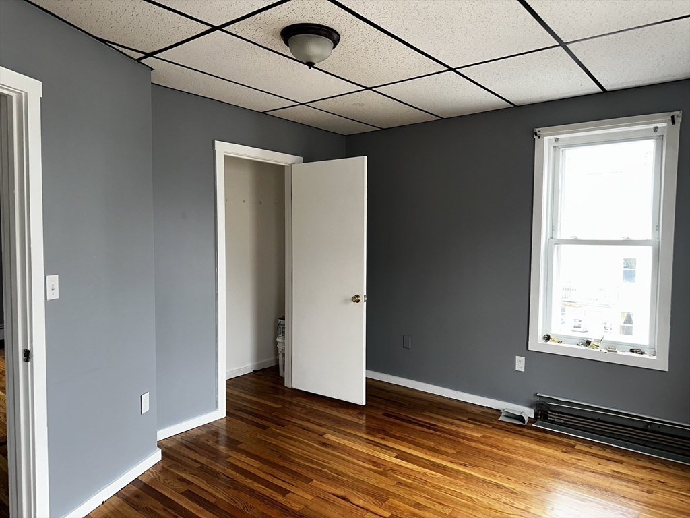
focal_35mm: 24
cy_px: 259
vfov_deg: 56.8
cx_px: 345
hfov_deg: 71.6
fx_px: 478
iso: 64
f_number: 1.78
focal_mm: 6.86
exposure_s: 1/149
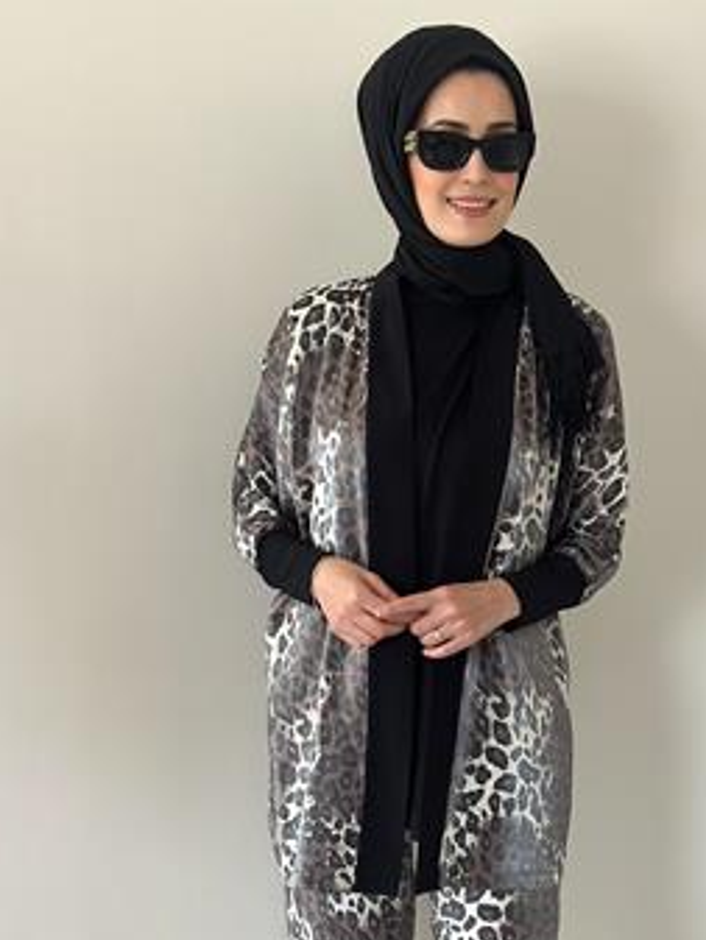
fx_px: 2065
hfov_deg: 19.4
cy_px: 715
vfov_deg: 25.3
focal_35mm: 76
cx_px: 446
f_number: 1.78
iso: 125
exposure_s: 1/121
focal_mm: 6.86
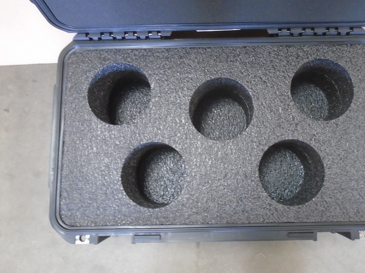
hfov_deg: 58.1
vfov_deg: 45.4
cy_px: 128
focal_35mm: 31
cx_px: 212
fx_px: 327
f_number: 3.2
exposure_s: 1/20
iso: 400
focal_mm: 4.6
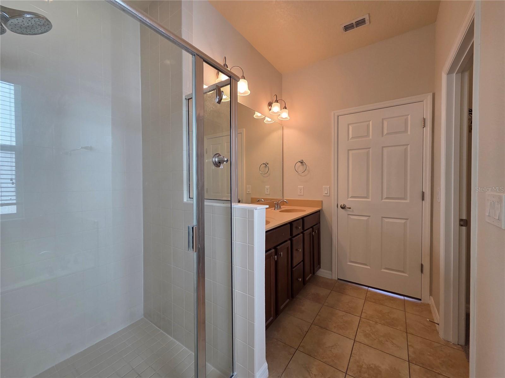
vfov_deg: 89.9
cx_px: 252
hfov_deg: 106.2
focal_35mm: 13
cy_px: 189
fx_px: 190
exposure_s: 1/120
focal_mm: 2.2
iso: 125
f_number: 2.2
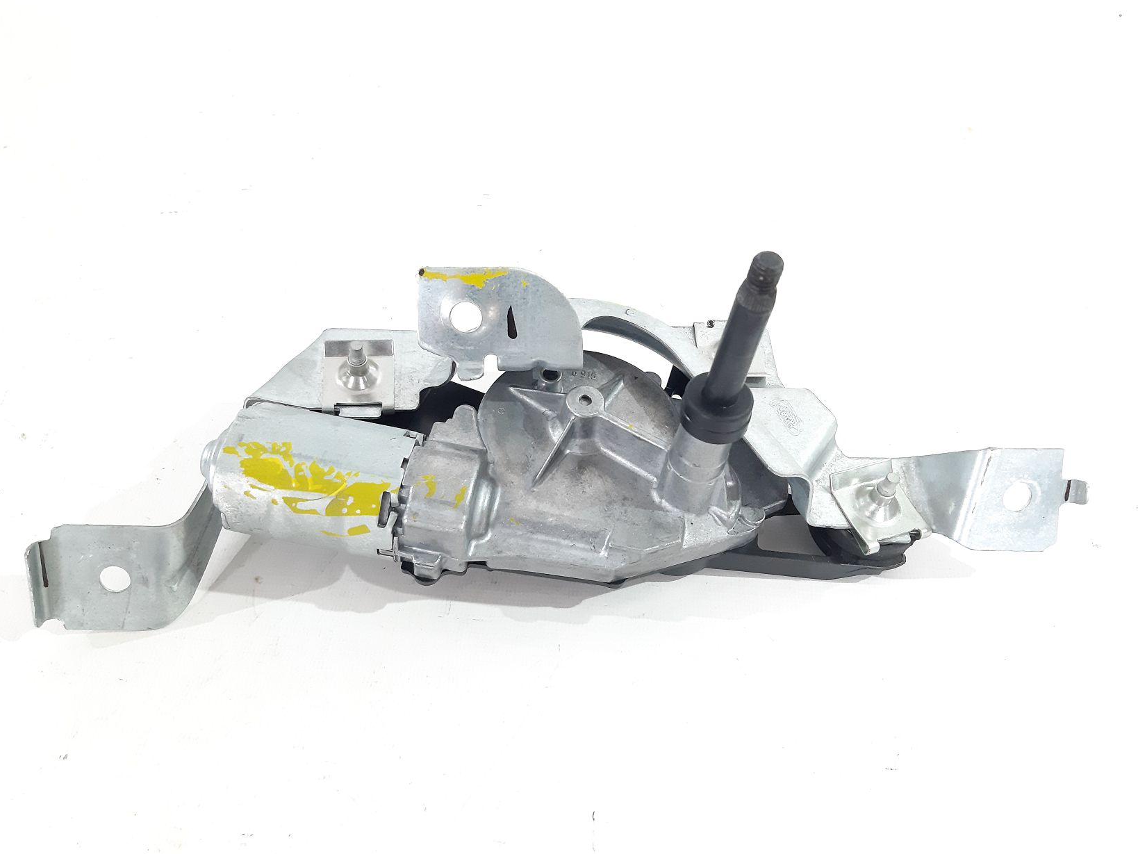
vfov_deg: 49.8
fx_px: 921
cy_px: 425
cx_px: 561
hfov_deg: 63.4
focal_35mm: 28
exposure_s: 1/50
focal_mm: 3.93
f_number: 1.7
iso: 320
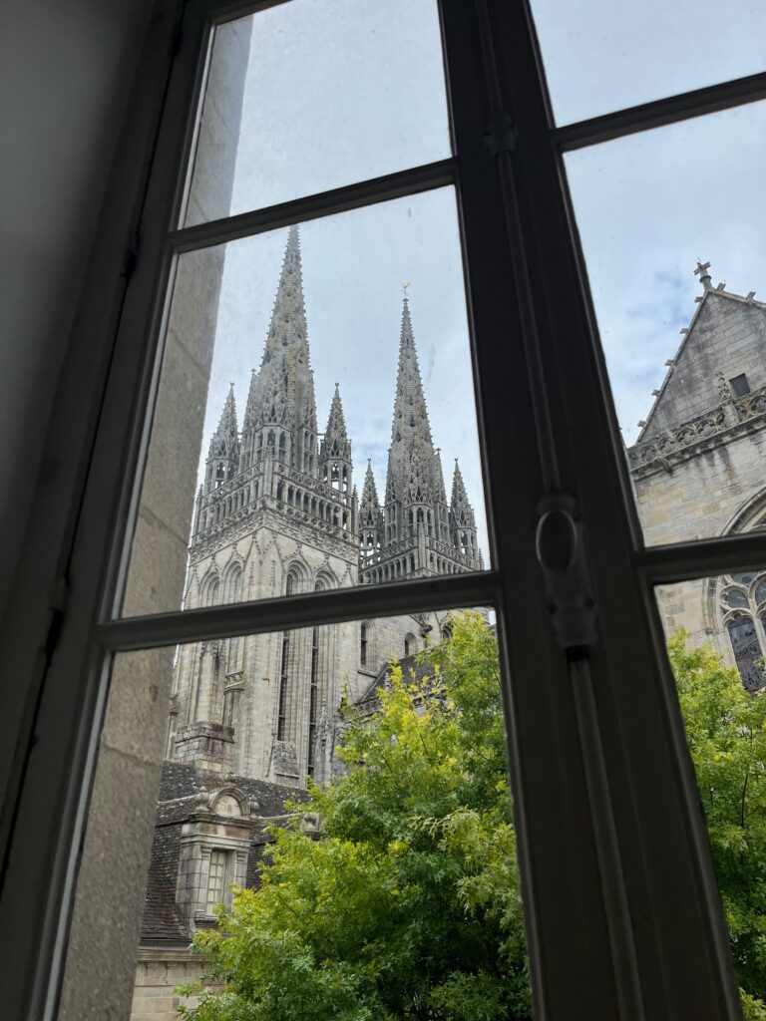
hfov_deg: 53.1
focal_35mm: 26
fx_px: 767
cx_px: 383
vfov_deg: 67.3
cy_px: 510
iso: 50
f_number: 1.6
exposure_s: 1/4484
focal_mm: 5.1
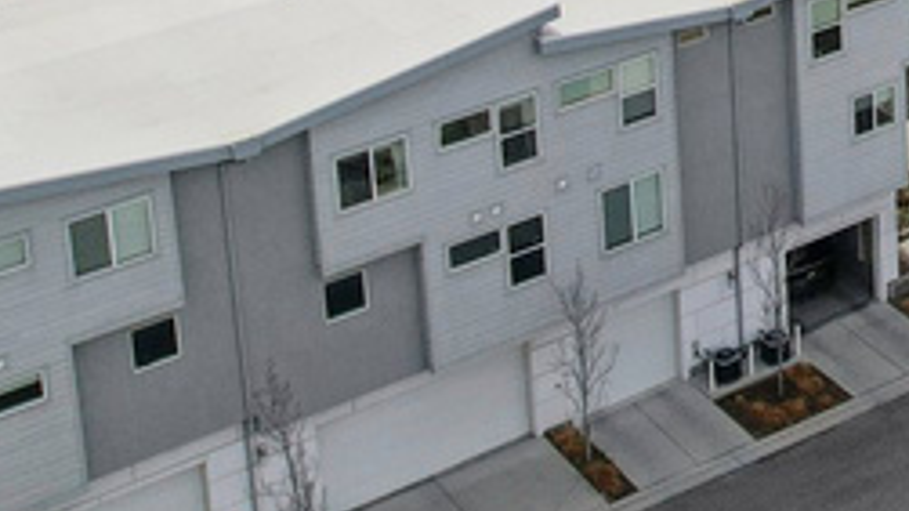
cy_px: -462
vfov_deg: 11.7
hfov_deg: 20.3
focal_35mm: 94
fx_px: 2265
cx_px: 1260
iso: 110
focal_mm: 8.4
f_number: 2.8
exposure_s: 1/120
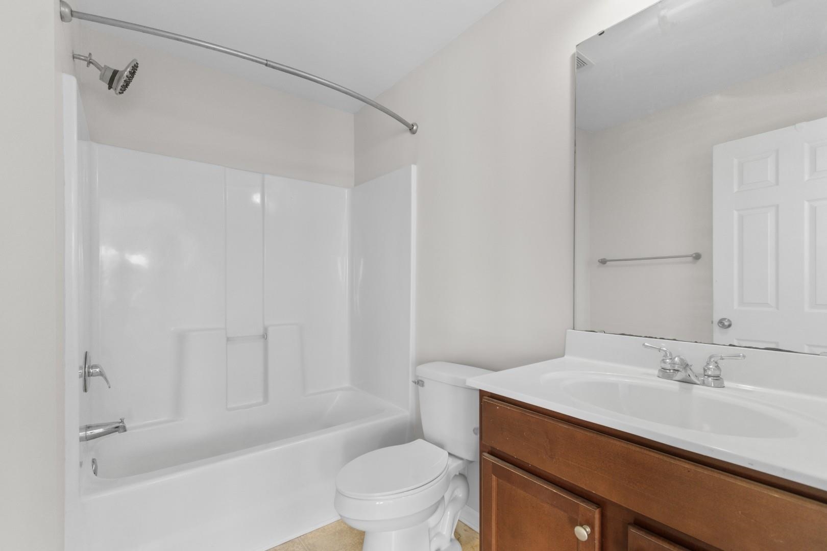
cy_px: 276
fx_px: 345
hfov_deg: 100.4
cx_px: 414
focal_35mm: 15
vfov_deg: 77.3
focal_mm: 10
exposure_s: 1.6
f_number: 4.5
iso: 100
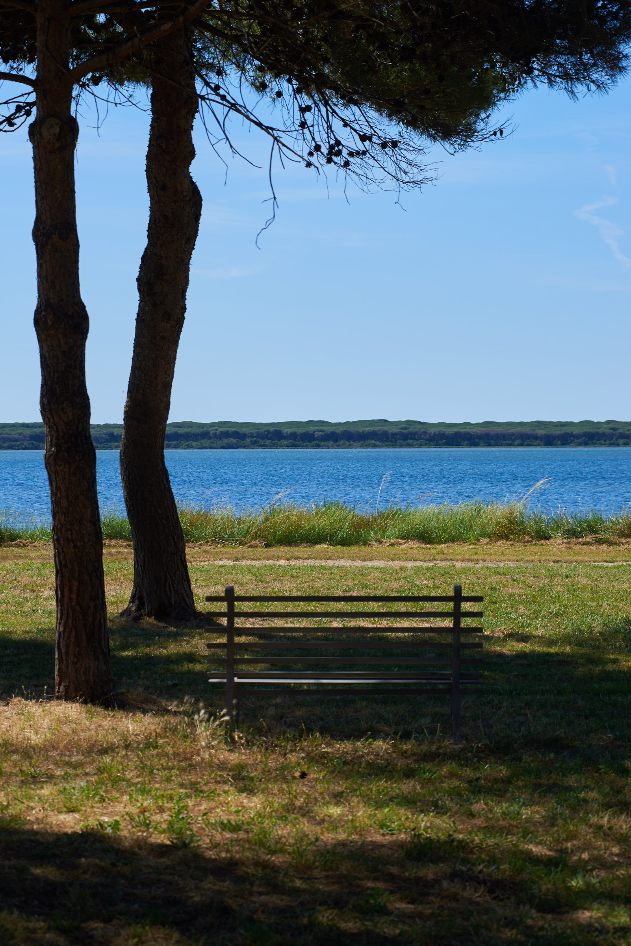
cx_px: 316
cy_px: 473
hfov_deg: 14.4
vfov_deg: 21.5
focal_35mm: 95
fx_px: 2495
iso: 100
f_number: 8
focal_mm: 95
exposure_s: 1/160
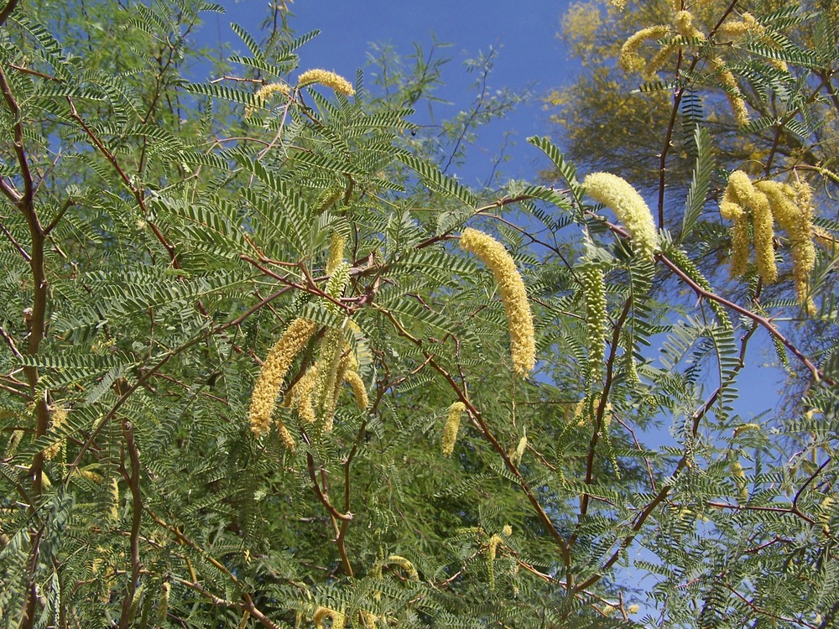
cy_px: 314
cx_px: 420
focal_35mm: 38
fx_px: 921
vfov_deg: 37.7
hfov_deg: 49.0
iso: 80
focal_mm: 6.3
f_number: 4
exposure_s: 1/800
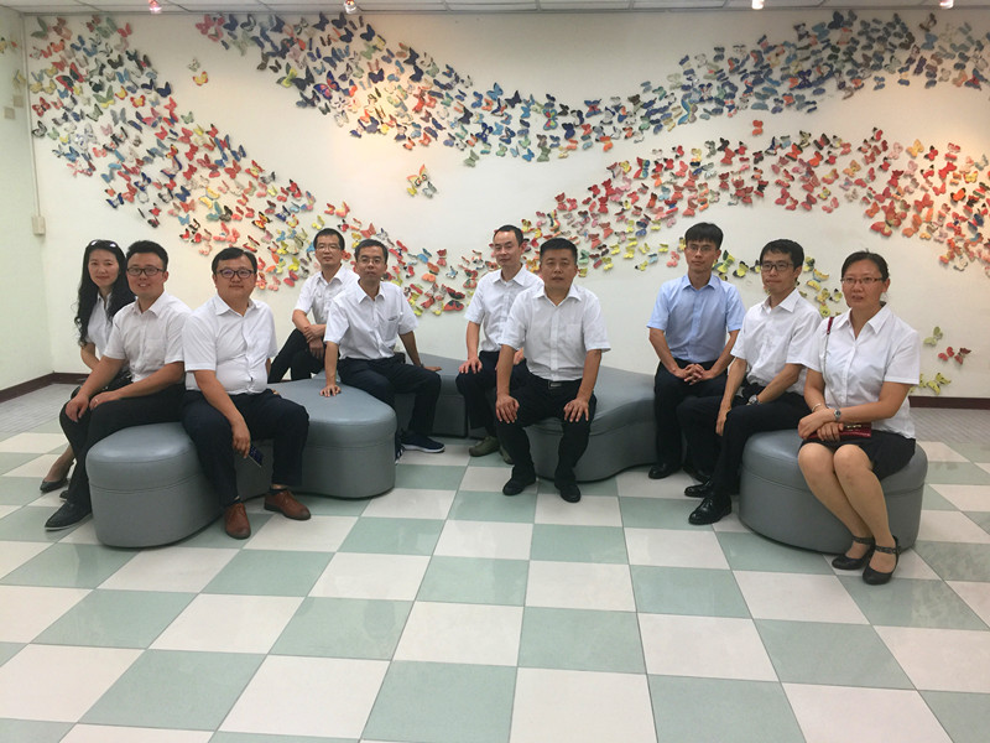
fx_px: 829
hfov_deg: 61.7
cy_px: 372
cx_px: 495
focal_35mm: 29
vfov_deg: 48.2
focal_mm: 4.15
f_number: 2.2
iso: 32
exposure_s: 1/40
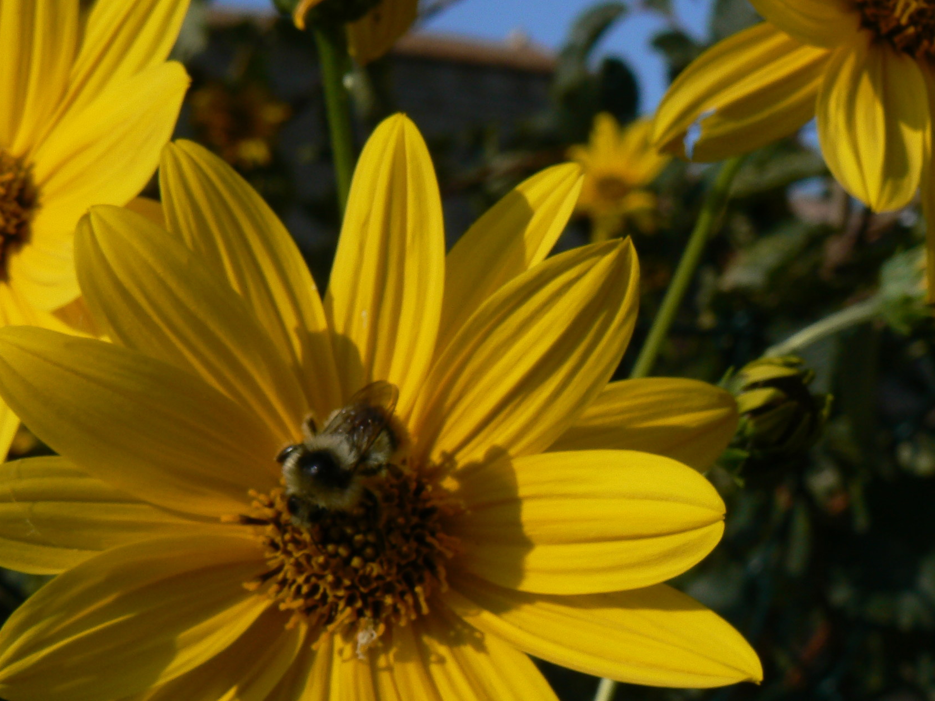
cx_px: 462
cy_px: 445
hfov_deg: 20.4
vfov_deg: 15.4
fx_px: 2593
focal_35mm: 96
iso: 80
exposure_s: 1/500
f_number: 7.1
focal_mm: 11.2
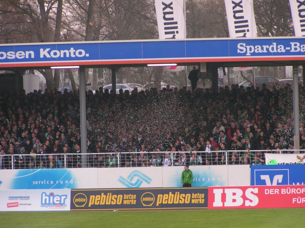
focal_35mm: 226
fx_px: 1991
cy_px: 114
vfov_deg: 6.6
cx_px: 152
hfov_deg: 8.8
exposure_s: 1/250
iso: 125
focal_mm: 34.5
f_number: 3.5
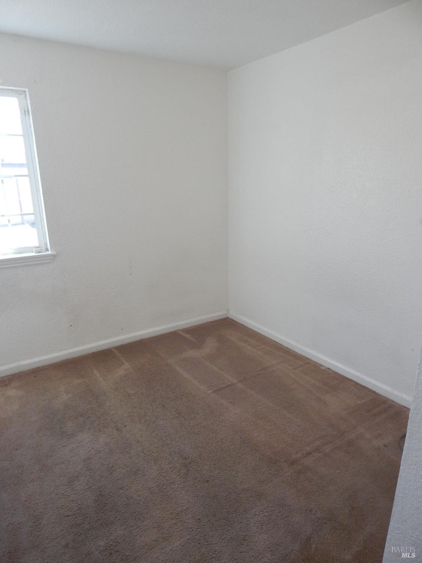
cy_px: 282
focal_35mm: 22
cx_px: 211
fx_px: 358
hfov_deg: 61.1
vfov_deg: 76.4
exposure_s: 1/200
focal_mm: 4
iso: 400
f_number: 3
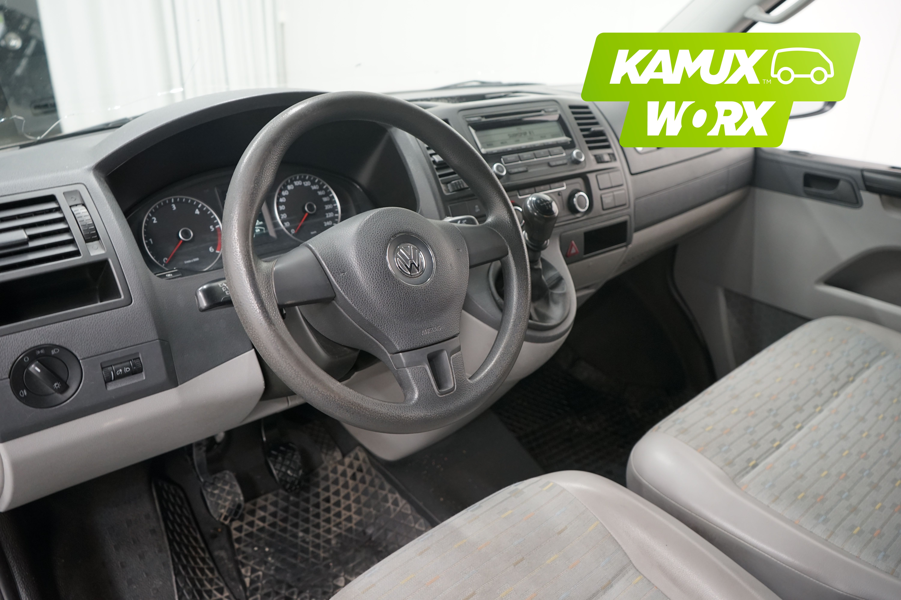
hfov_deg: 63.7
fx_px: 726
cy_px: 300
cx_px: 450
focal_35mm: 29
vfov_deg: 45.0
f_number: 4.5
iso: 800
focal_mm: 29
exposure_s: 1/13
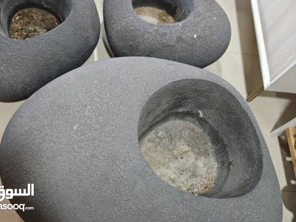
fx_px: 239
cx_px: 118
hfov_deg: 62.9
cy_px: 90
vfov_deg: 49.4
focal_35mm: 28
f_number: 1.8
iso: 800
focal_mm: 5.4
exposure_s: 1/101
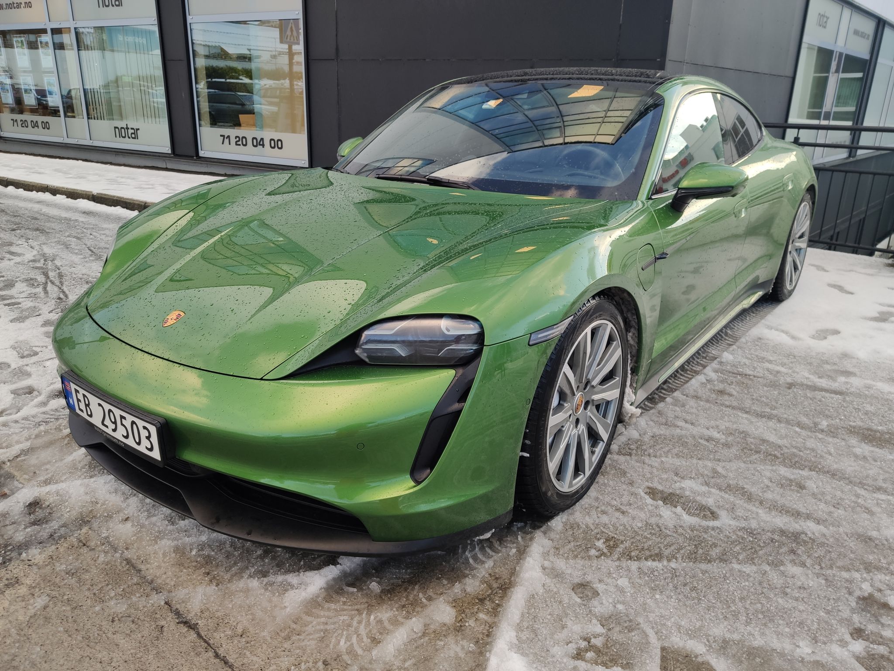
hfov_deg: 65.3
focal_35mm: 27
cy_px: 336
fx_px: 697
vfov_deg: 51.4
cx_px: 447
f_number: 1.75
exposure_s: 1/145
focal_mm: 4.75
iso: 112
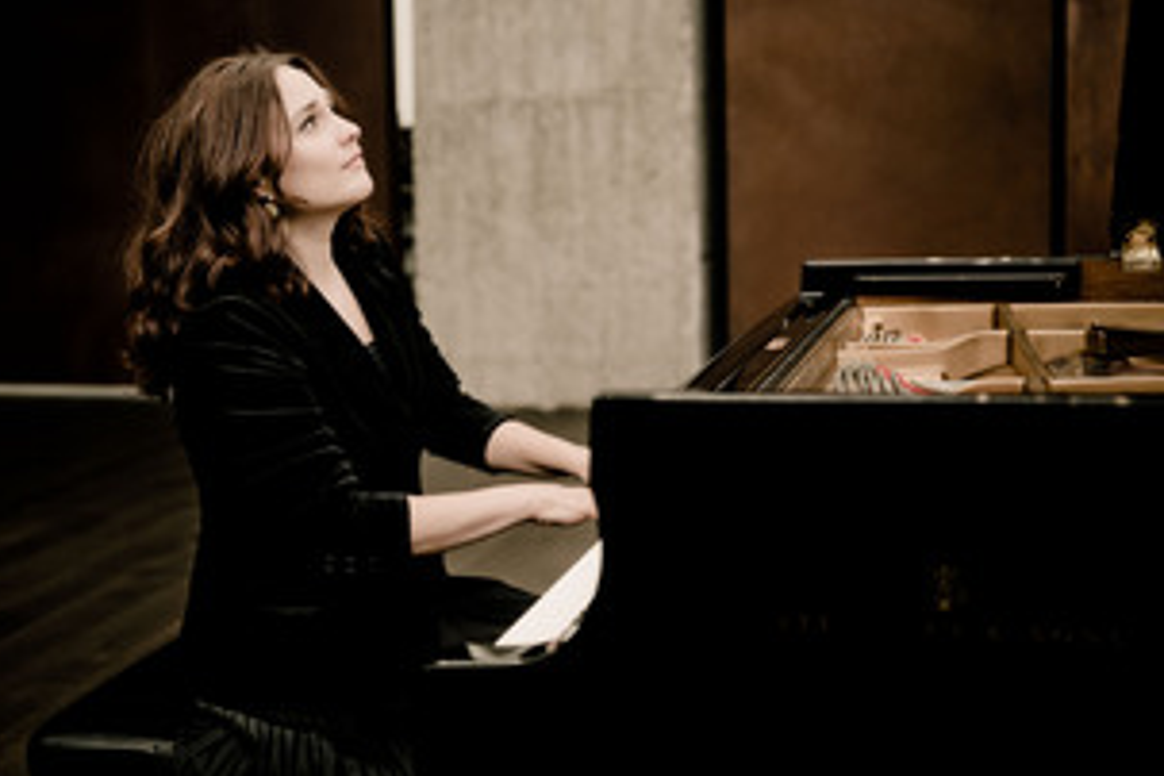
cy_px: 307
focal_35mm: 55
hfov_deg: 36.1
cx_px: 467
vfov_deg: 24.6
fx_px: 1778
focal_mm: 43
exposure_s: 1/60
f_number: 2.2
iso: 400
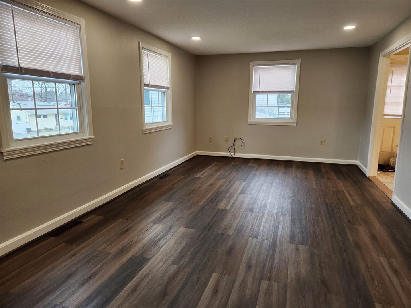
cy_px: 154
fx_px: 273
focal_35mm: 23
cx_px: 206
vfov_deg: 58.9
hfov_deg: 73.9
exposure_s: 1/180
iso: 200
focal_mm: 5.4
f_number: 1.8
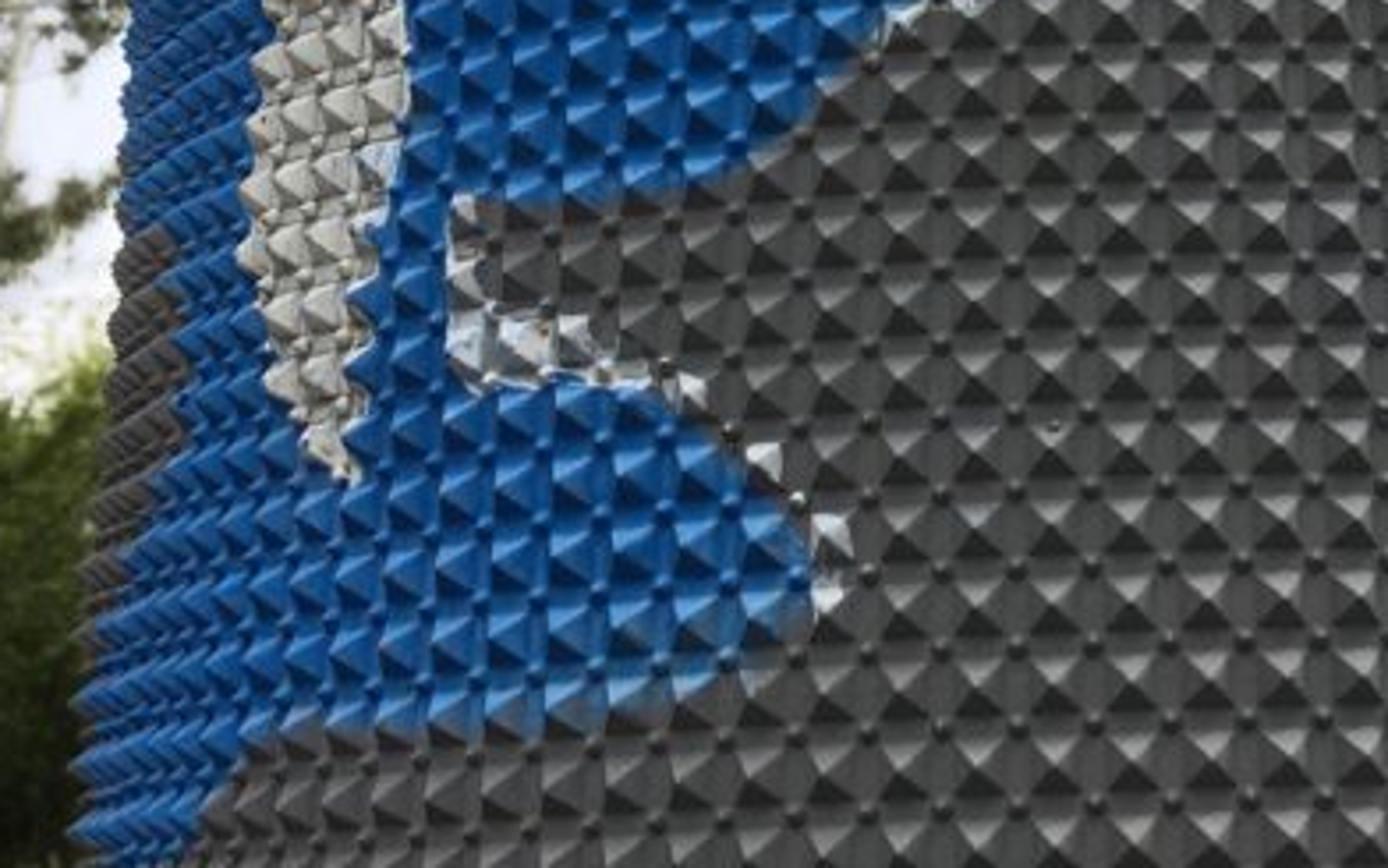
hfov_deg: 21.6
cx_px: 1257
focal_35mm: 94
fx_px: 3556
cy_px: -429
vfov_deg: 13.2
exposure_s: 1/1183
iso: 25
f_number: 2.2
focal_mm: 4.15
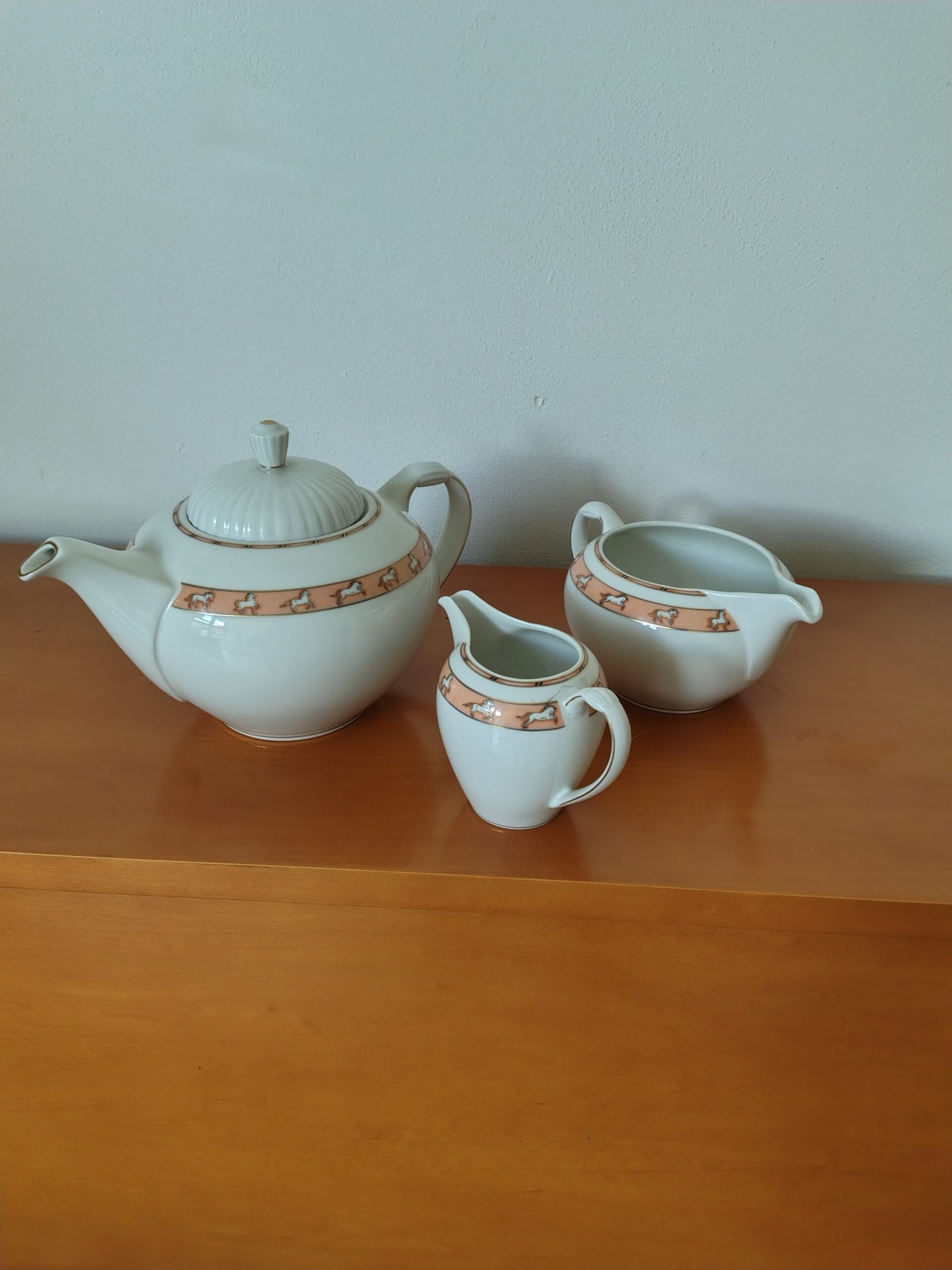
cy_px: 635
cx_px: 476
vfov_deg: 69.4
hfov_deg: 54.9
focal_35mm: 25
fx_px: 917
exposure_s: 1/60
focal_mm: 4.71
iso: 1390
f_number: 1.7
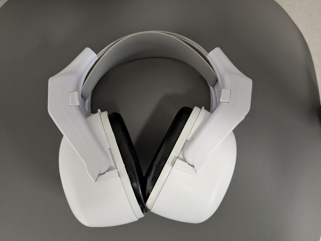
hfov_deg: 65.3
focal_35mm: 27
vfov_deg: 51.4
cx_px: 160
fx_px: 250
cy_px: 120
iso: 995
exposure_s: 1/30
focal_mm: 4.38
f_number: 1.73
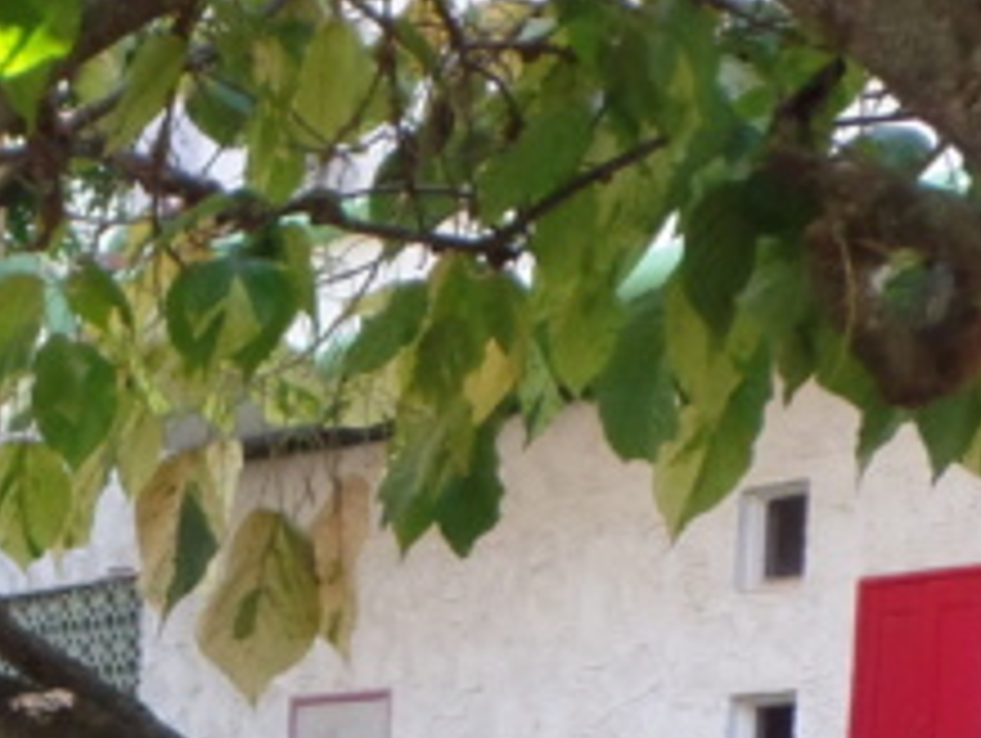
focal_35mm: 108
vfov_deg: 12.5
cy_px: 1341
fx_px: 3064
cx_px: -288
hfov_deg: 17.1
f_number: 3.5
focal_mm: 4.1
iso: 200
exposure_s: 1/125
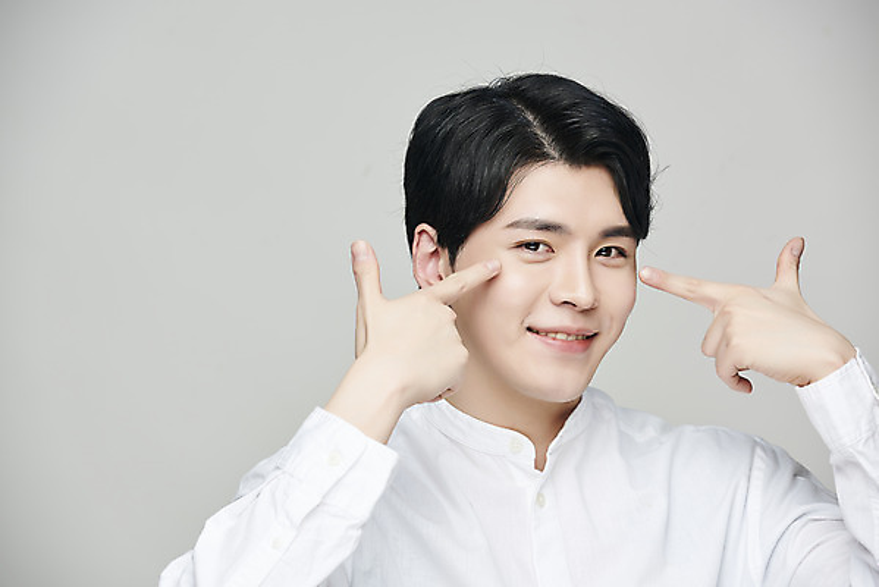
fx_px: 4885
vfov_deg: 6.9
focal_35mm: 200
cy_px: 294
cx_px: 440
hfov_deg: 10.3
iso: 64
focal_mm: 200
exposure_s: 1/125
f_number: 8
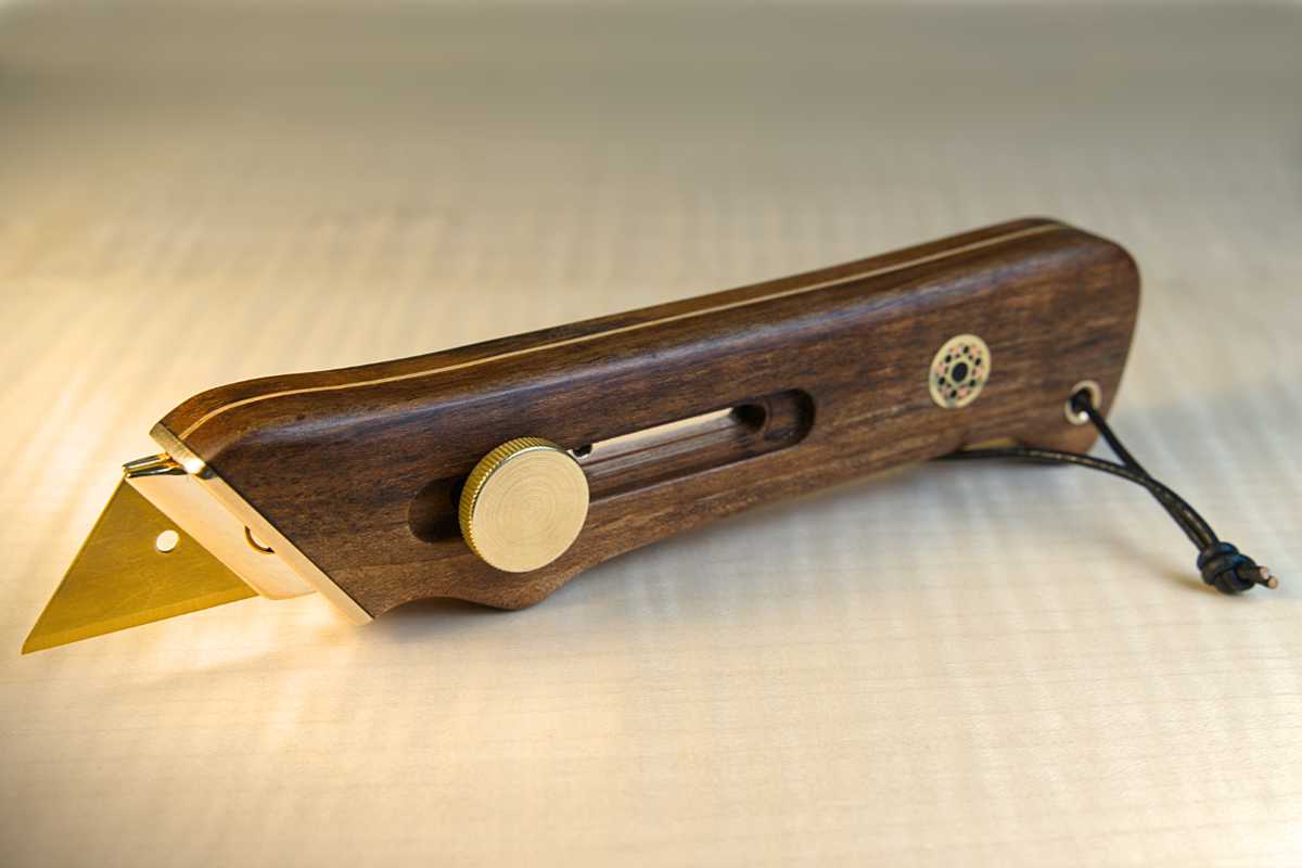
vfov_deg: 25.1
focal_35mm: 54
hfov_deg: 36.9
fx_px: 1953
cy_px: 434
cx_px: 651
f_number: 7.1
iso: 125
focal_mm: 36
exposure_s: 1/40
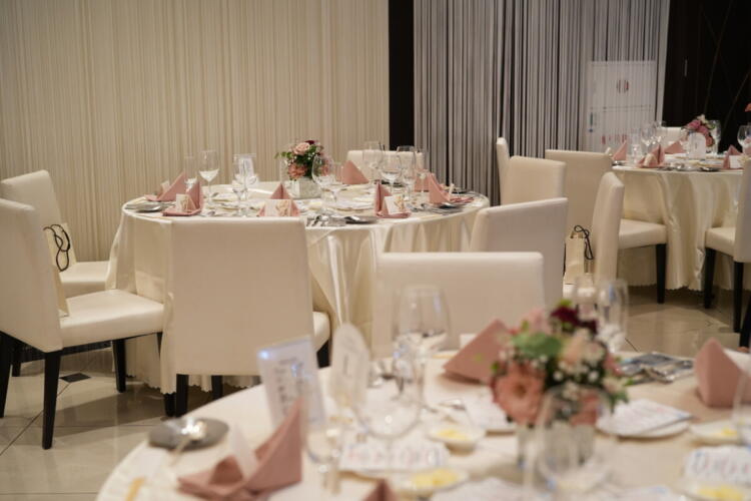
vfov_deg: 27.0
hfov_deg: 39.6
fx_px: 1043
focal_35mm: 50
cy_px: 250
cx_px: 376
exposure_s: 1/200
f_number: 2.8
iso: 1600
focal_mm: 50
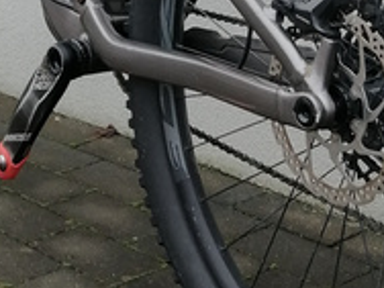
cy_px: -121
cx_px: 192
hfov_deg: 23.6
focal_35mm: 83
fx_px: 921
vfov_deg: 16.5
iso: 80
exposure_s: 1/100
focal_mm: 3.95
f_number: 1.8
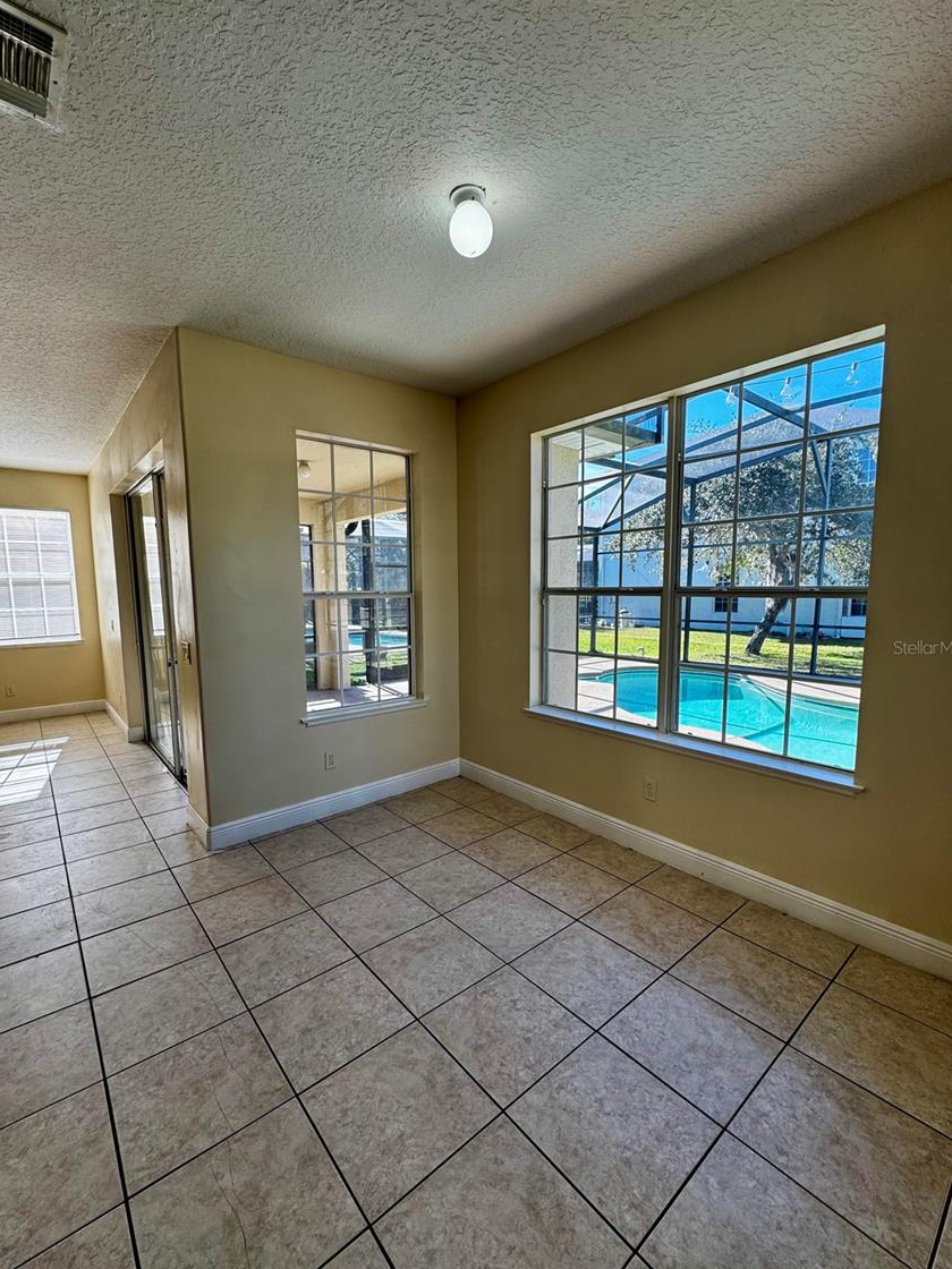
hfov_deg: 81.7
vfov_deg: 98.2
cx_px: 464
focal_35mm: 15
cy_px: 647
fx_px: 550
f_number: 2.2
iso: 40
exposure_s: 1/121
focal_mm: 2.22
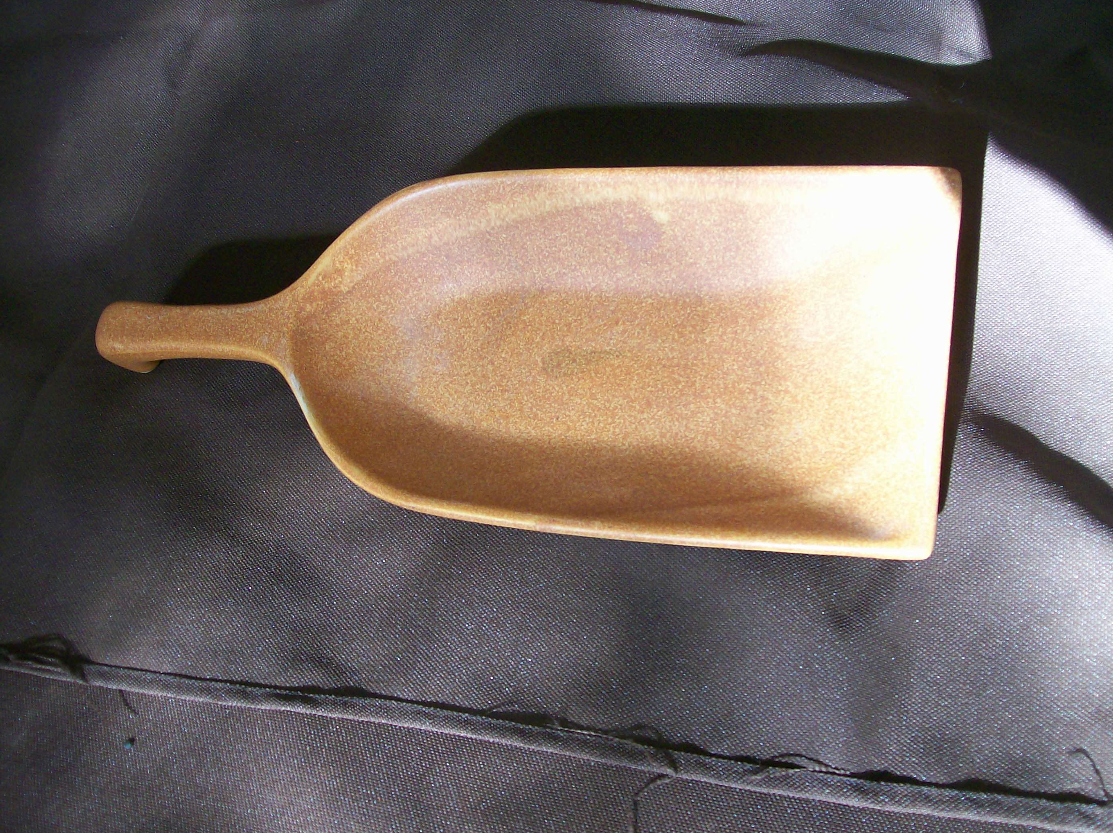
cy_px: 425
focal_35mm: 37
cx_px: 563
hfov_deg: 50.2
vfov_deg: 38.6
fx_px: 1189
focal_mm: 6
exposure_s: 1/32
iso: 97
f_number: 2.7
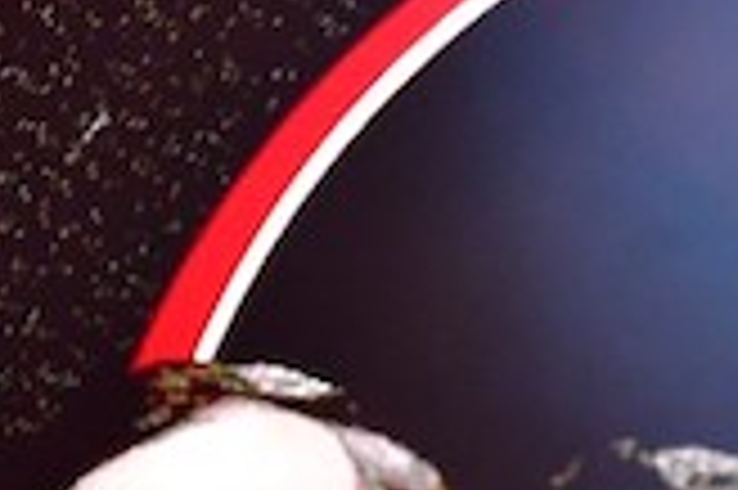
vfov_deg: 3.4
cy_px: 861
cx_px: 954
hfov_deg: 5.2
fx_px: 8130
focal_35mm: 397
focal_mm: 100
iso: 6400
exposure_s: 1/200
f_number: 4.5
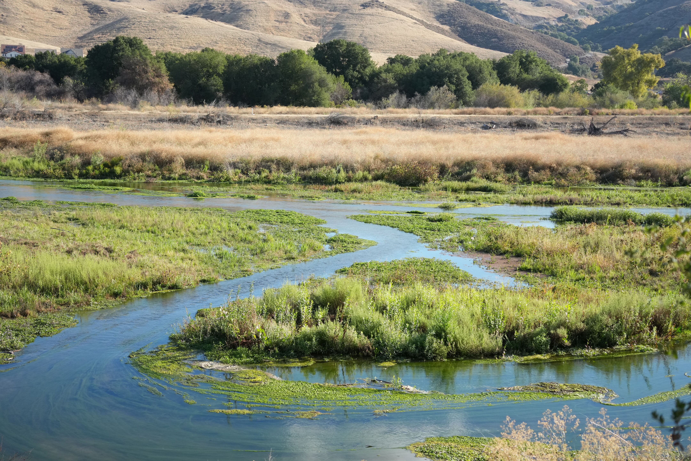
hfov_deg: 38.9
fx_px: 979
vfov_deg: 26.5
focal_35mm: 51
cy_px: 230
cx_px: 346
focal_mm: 51
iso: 1250
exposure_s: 1/2500
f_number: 4.5
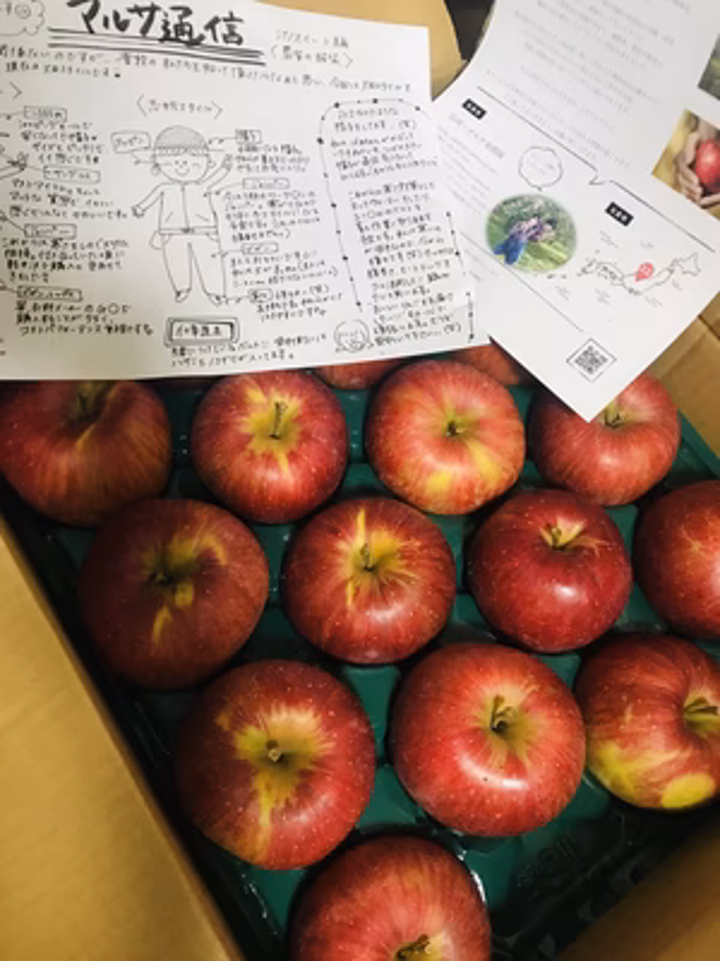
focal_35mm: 28
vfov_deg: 63.4
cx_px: 360
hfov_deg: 49.7
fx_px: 777
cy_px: 480
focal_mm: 3.99
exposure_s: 1/16
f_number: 1.8
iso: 80
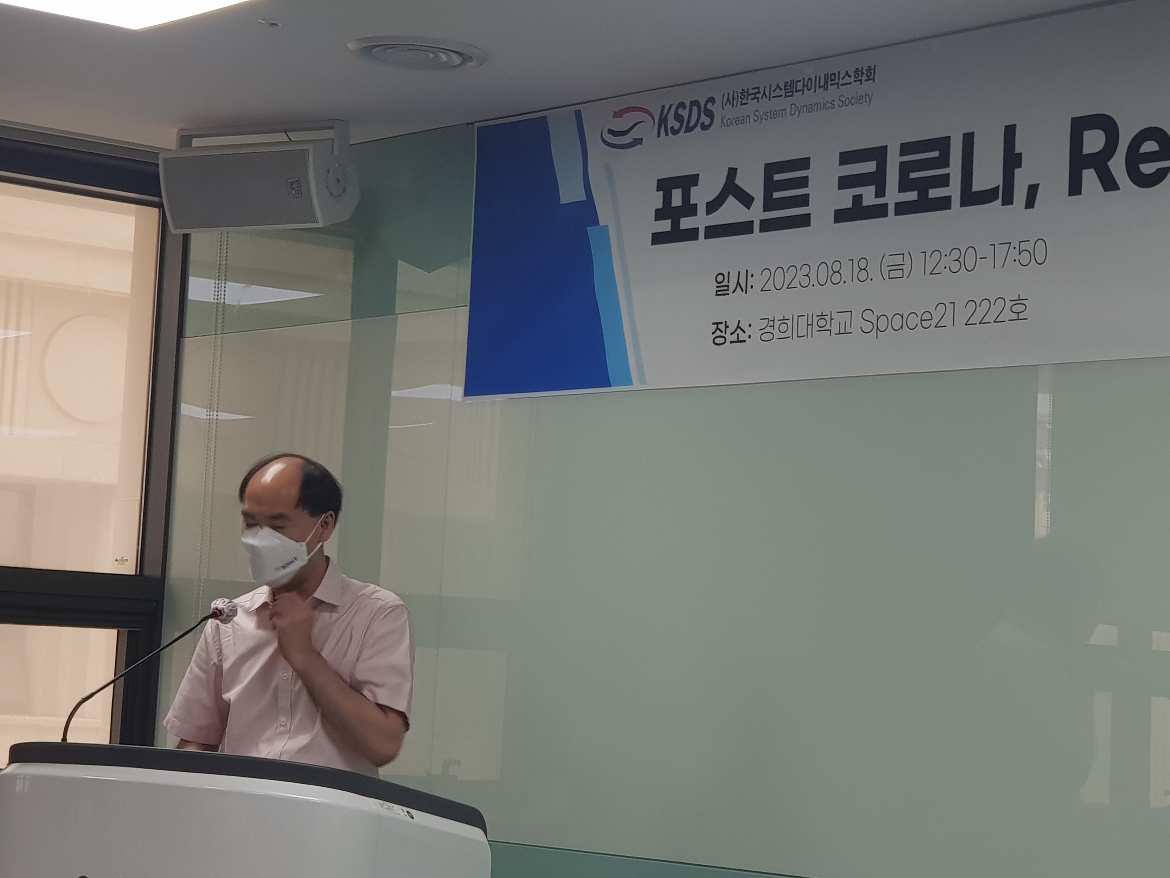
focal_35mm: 52
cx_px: 585
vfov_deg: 28.0
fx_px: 1758
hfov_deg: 36.8
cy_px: 439
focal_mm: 6
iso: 50
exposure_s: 1/30
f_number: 2.4
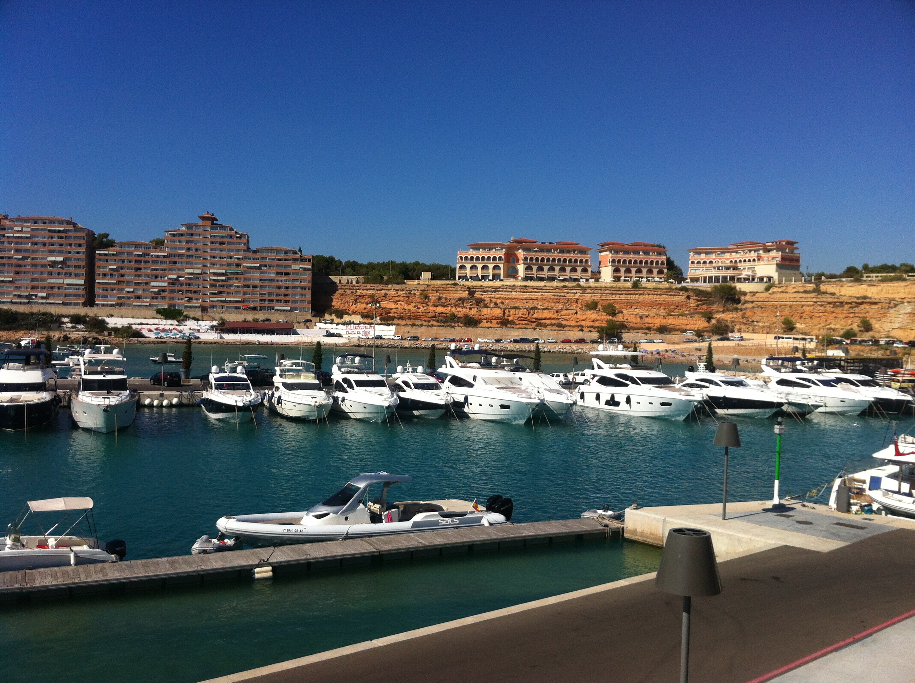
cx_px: 458
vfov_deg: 40.6
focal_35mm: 35
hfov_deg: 52.7
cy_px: 342
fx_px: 924
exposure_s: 1/2320
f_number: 2.8
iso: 80
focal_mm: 3.85
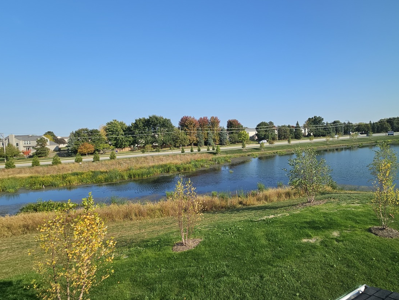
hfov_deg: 88.5
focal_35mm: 17
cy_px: 141
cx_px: 259
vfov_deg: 74.7
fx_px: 196
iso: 50
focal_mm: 2.2
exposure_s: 1/1248
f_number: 2.2
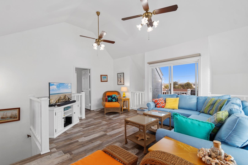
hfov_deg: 100.4
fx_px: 103
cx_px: 124
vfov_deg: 77.3
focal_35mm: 15
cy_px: 82
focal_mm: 10
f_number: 4.5
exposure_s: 1/4
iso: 100
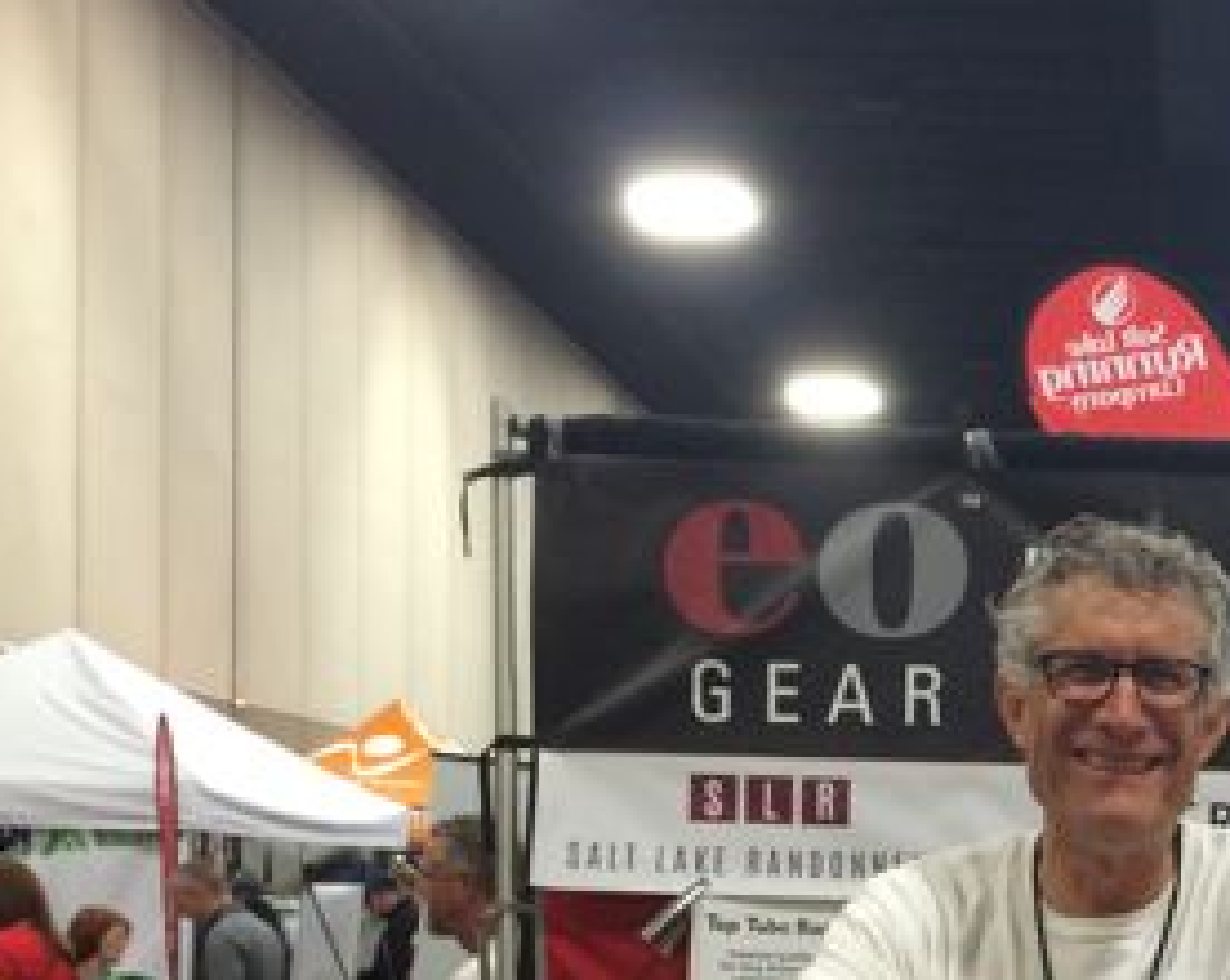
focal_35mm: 68
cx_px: 1177
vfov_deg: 21.5
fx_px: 2472
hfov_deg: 26.7
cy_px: 1020
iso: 125
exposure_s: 1/30
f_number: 2.2
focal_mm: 4.12
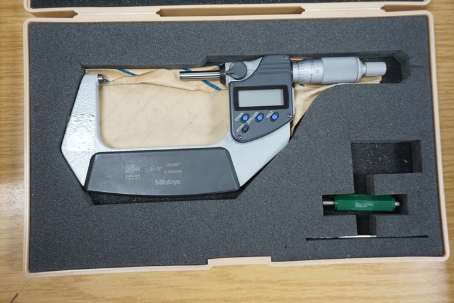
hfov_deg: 55.1
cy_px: 152
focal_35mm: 34
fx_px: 435
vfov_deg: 38.4
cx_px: 227
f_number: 4
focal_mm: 23
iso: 640
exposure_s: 1/60
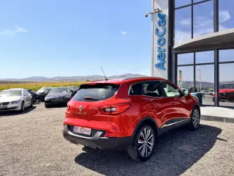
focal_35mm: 27
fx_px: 183
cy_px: 81
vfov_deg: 51.3
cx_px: 129
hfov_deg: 65.2
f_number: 1.78
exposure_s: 1/1425
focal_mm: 6.76
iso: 80
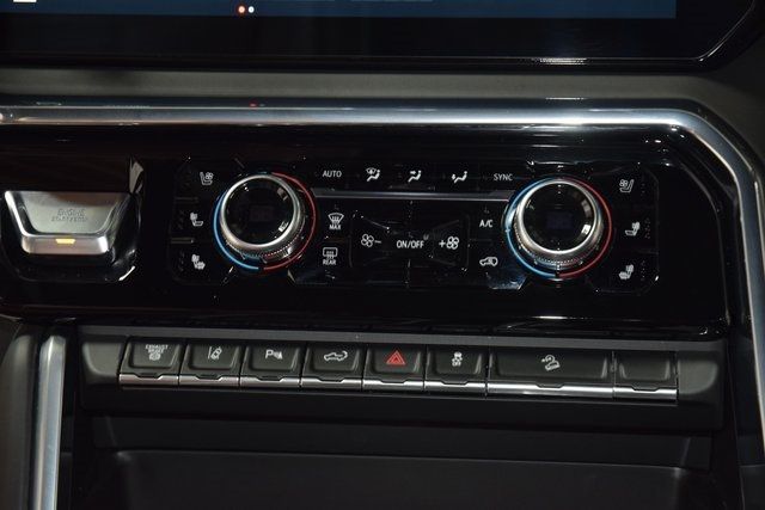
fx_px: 1753
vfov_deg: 16.6
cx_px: 382
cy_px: 255
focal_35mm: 82
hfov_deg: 24.6
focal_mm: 55
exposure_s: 1/25
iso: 1600
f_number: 4.5
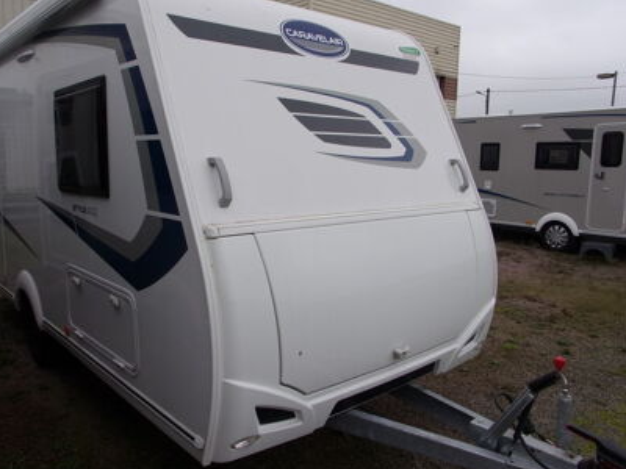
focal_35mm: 30
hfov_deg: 59.8
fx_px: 543
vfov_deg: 46.8
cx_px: 275
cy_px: 230
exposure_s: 1/120
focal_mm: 4.5
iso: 80
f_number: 3.6
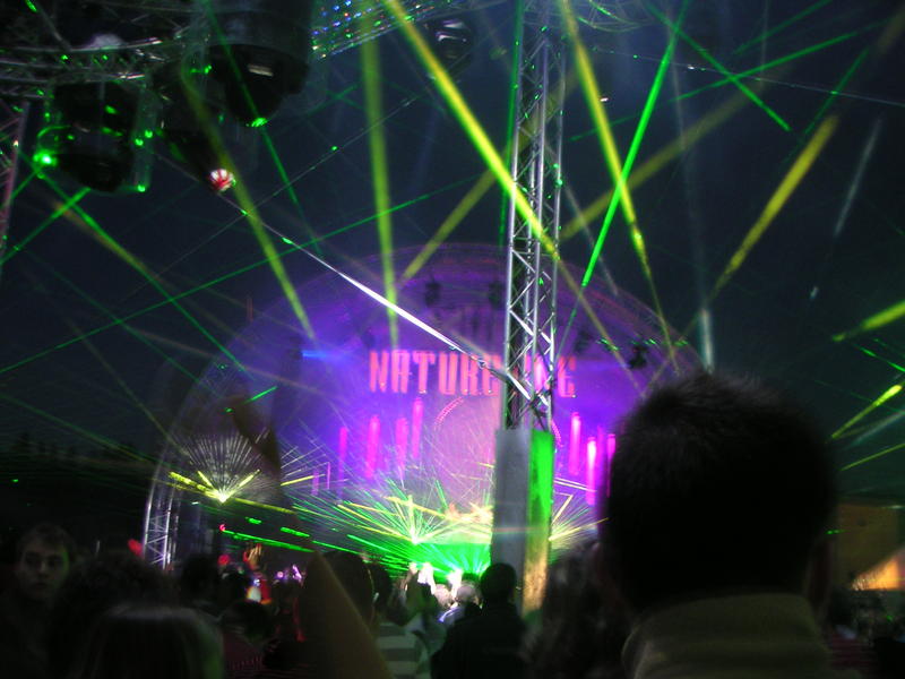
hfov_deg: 50.1
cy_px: 340
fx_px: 967
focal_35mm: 37
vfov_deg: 38.7
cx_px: 452
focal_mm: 5.7
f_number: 2.8
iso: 100
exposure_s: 1/2
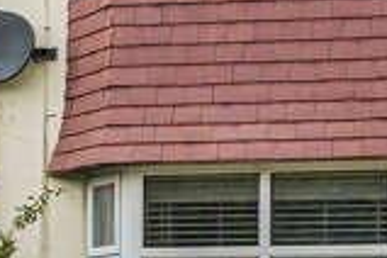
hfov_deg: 10.8
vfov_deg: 7.3
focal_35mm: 187
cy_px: 60
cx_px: 470
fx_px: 2010
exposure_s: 1/640
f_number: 8
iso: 200
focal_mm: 29
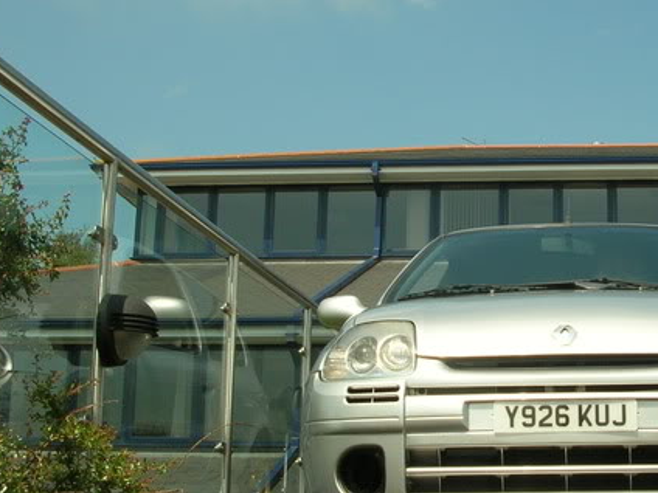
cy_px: 252
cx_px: 548
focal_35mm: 66
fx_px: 1255
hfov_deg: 28.6
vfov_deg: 22.3
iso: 50
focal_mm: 5.8
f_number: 5.6
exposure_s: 1/310
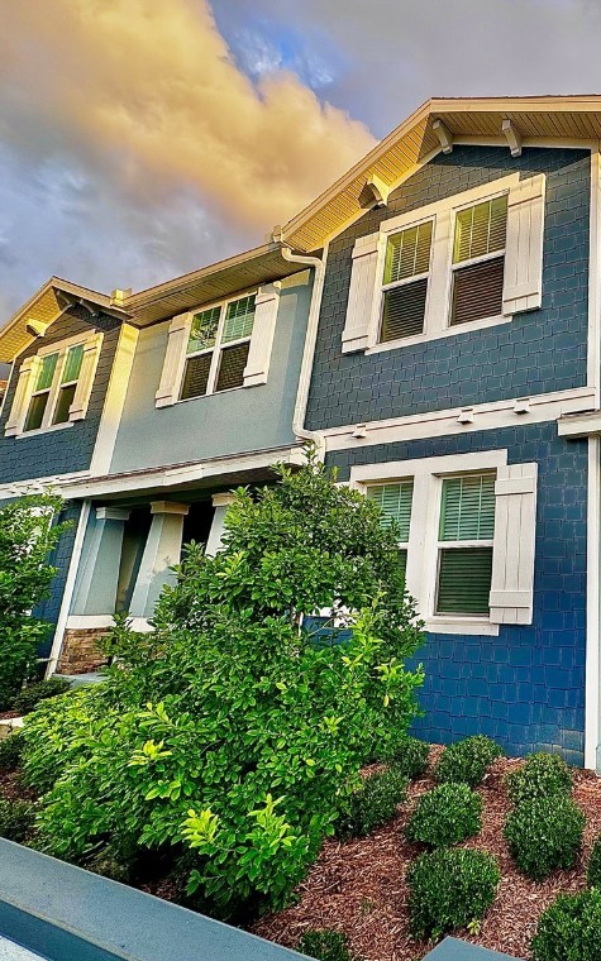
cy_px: 478
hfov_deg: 47.9
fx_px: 524
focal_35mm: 20
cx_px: 617
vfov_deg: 85.1
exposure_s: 1/237
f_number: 2.2
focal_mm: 2.22
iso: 40
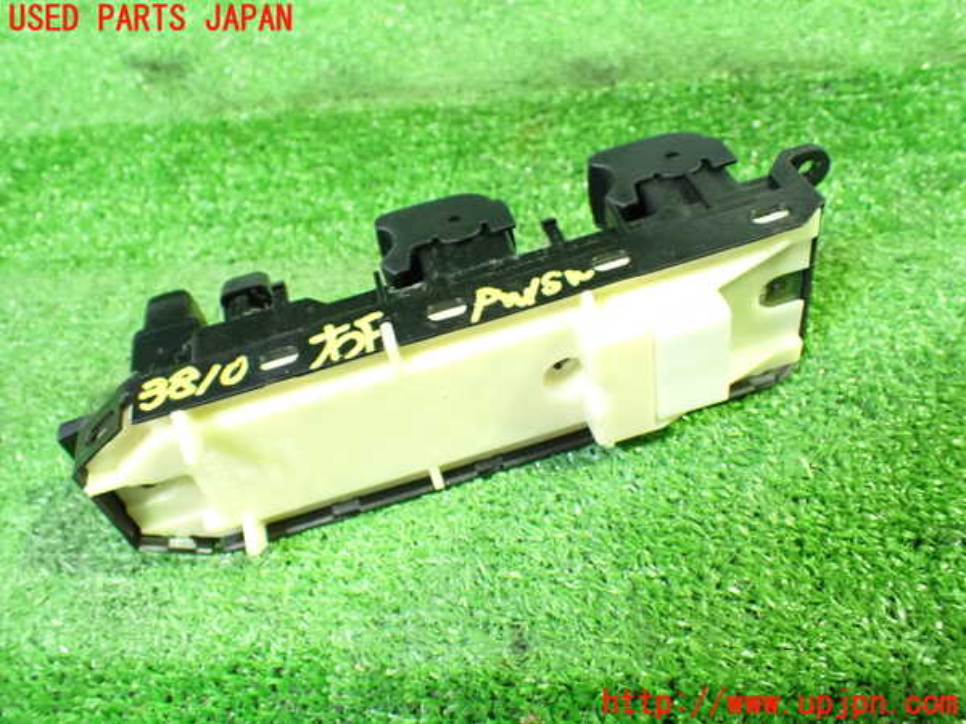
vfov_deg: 46.8
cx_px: 483
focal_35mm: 30
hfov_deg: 60.0
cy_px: 362
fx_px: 837
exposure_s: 1/30
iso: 1250
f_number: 2.3
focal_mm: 5.4
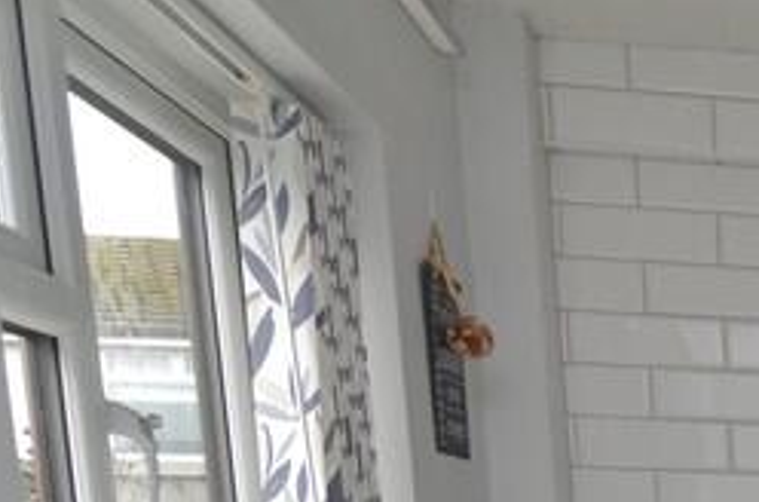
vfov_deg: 16.1
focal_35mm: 68
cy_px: 958
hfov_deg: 22.1
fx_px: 1431
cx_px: 1255
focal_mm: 11
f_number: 5.6
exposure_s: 1/60
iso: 400
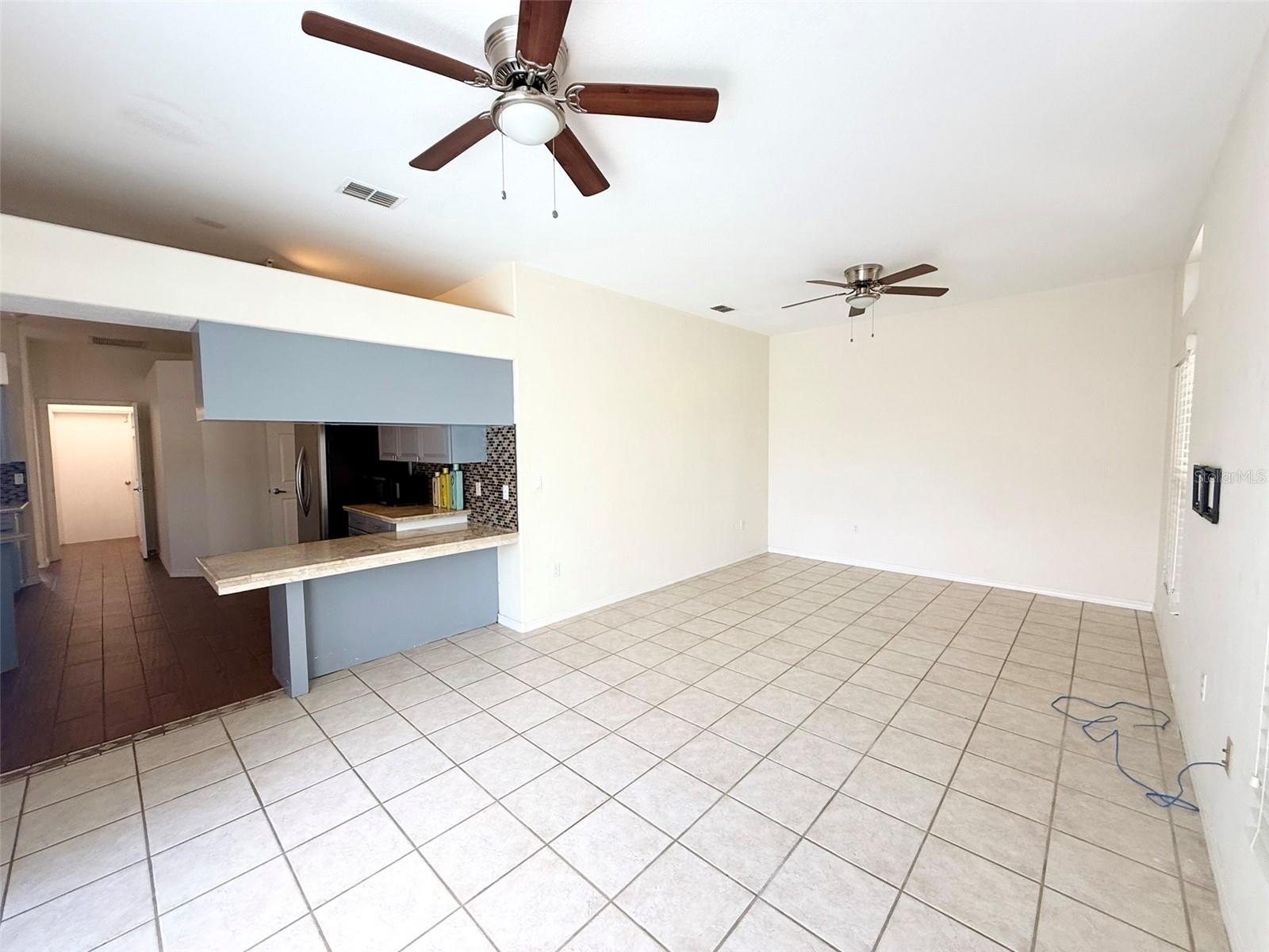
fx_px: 513
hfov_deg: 102.1
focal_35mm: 14
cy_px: 476
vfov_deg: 85.7
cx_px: 634
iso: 80
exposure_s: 1/99
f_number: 2.2
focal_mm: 2.22
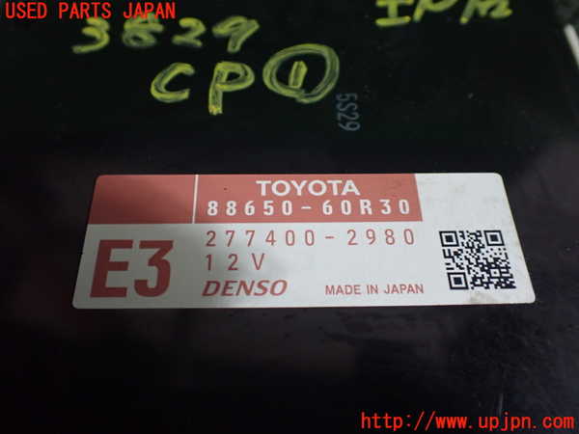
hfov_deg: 60.0
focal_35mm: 30
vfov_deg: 46.8
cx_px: 290
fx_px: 502
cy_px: 217
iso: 800
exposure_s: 1/30
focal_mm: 5.4
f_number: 2.3
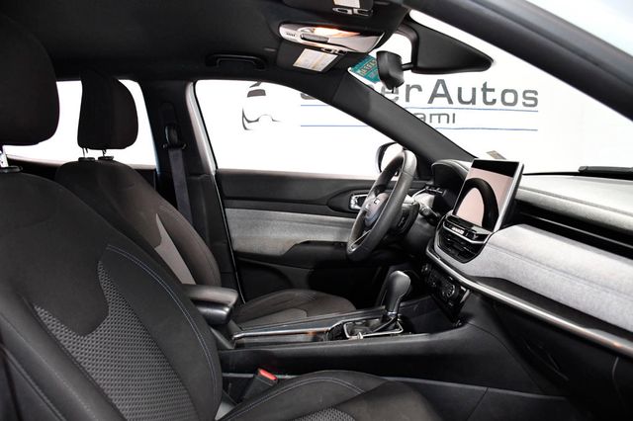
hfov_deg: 67.4
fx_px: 474
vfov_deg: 47.9
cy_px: 210
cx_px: 316
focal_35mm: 27
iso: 2500
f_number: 4.5
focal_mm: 18
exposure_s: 1/200
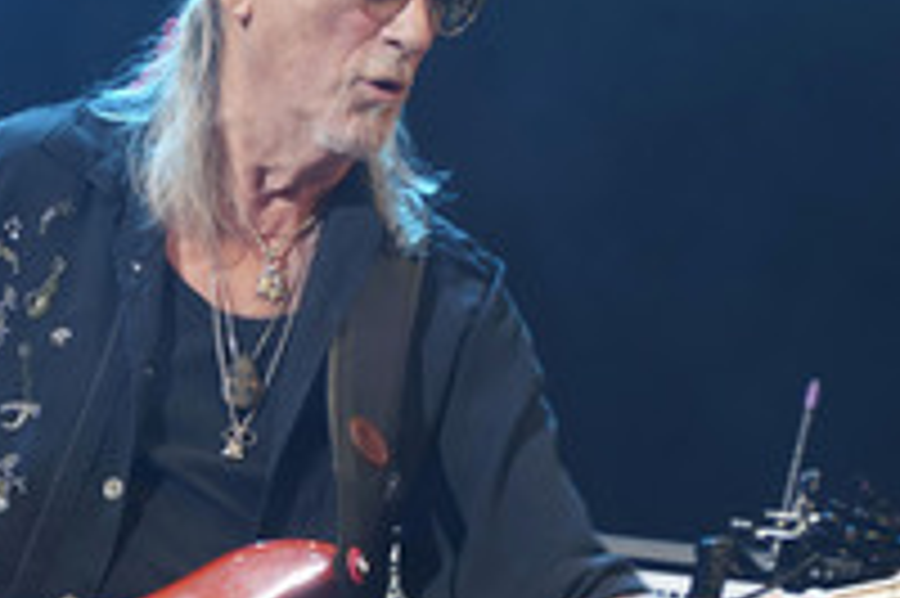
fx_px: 5795
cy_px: 400
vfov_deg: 5.9
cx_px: 335
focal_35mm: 232
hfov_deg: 8.9
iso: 640
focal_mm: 103
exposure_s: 1/40
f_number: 5
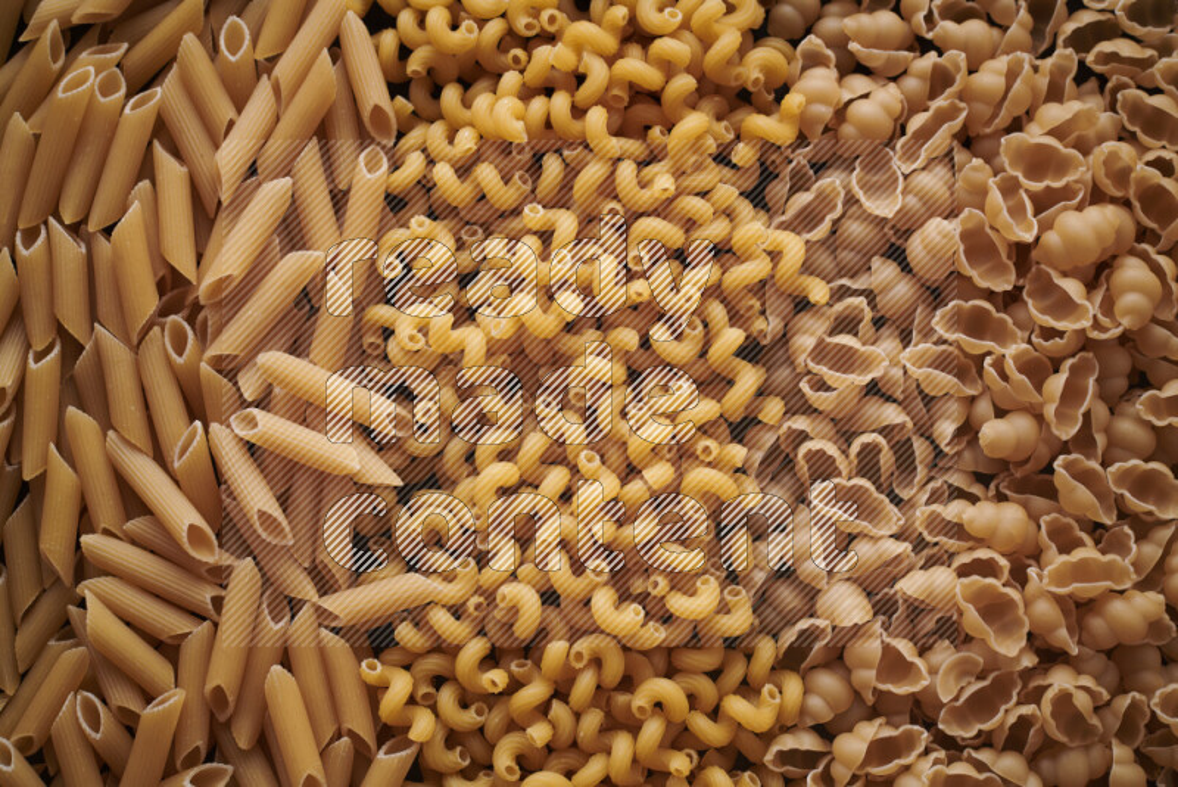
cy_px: 394
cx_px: 589
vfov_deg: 27.0
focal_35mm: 50
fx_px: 1637
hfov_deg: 39.6
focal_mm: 50
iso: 160
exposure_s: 1/100
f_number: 8
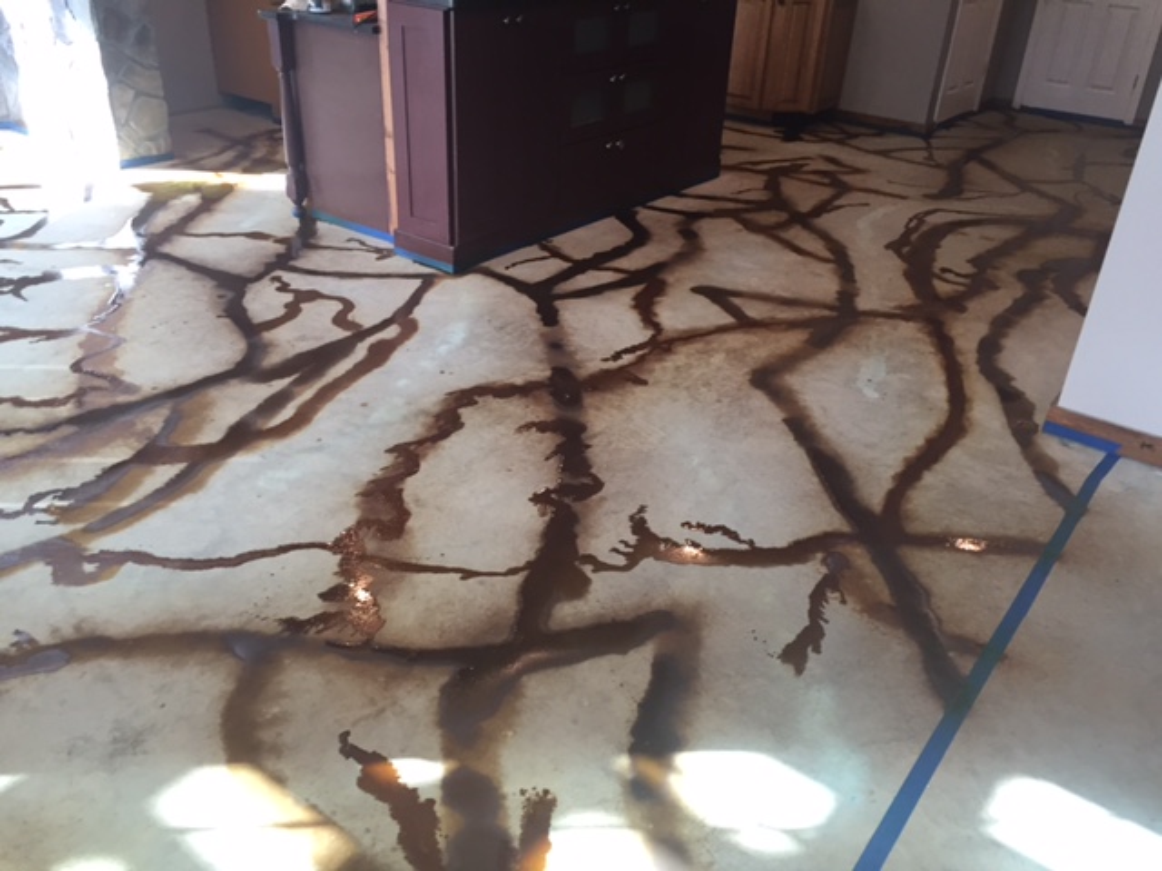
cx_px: 581
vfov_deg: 48.2
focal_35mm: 29
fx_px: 973
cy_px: 436
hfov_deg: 61.7
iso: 50
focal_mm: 4.15
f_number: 2.2
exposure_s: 1/30
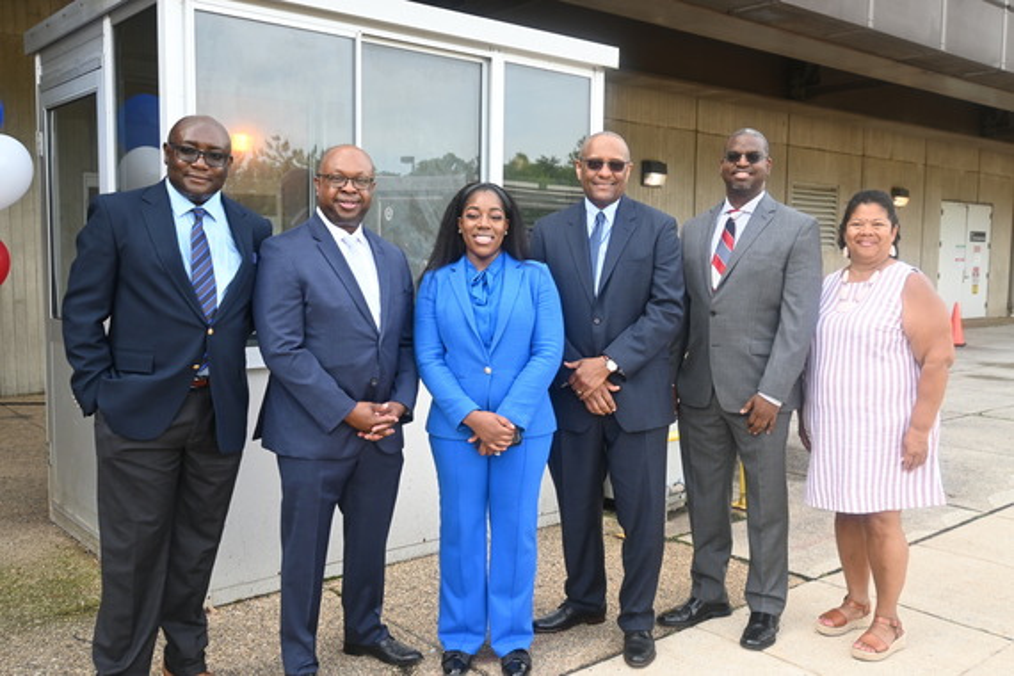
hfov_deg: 57.2
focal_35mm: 33
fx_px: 929
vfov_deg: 40.0
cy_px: 338
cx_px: 507
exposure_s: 1/250
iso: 280
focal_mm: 22
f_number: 4
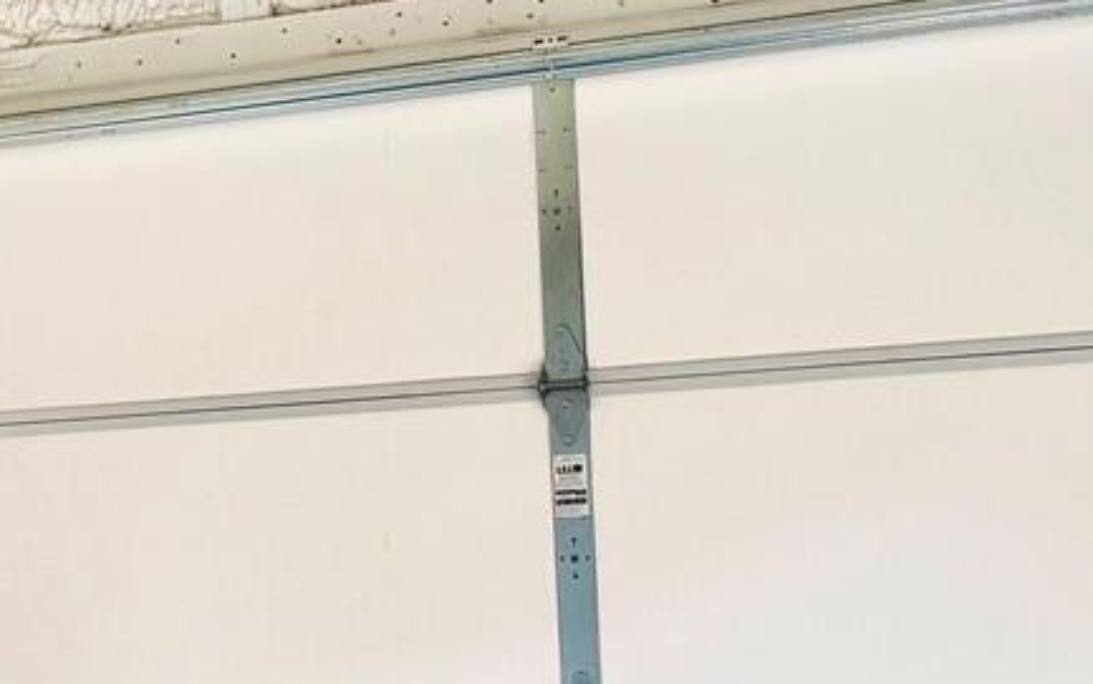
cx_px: -63
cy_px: 634
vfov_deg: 13.8
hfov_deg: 21.1
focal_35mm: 94
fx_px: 2801
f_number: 1.78
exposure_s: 1/121
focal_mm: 6.76
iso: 80
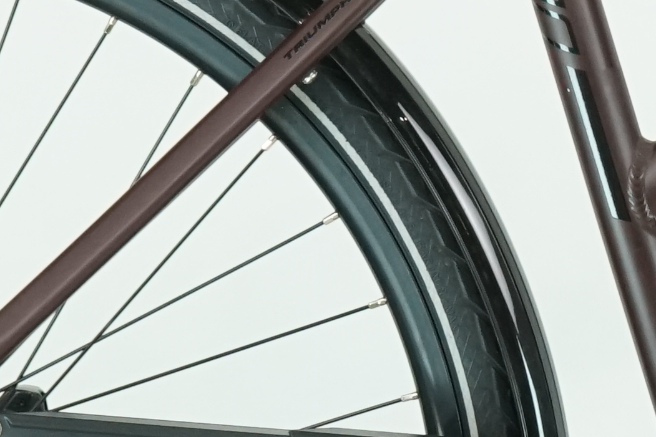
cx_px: 947
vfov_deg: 4.2
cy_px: 87
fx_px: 6032
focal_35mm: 331
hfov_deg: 6.2
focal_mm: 58
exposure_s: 1/200
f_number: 5.6
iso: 1600
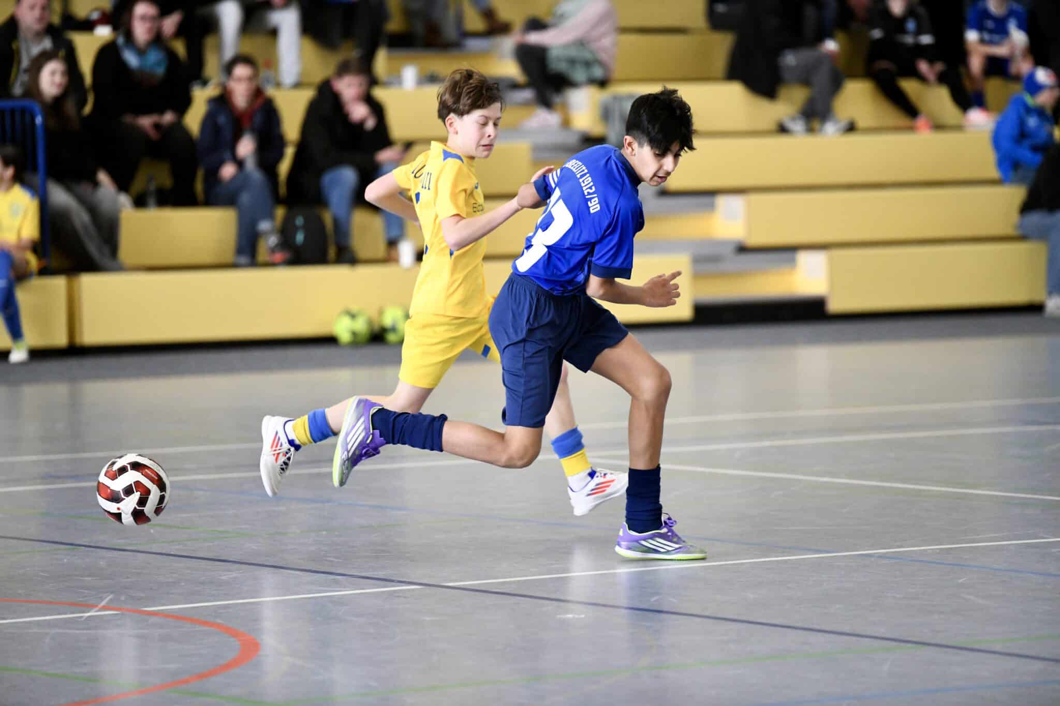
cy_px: 353
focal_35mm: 190
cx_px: 530
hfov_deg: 10.8
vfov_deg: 7.2
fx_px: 5594
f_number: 2.8
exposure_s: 1/1250
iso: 5000
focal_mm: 190
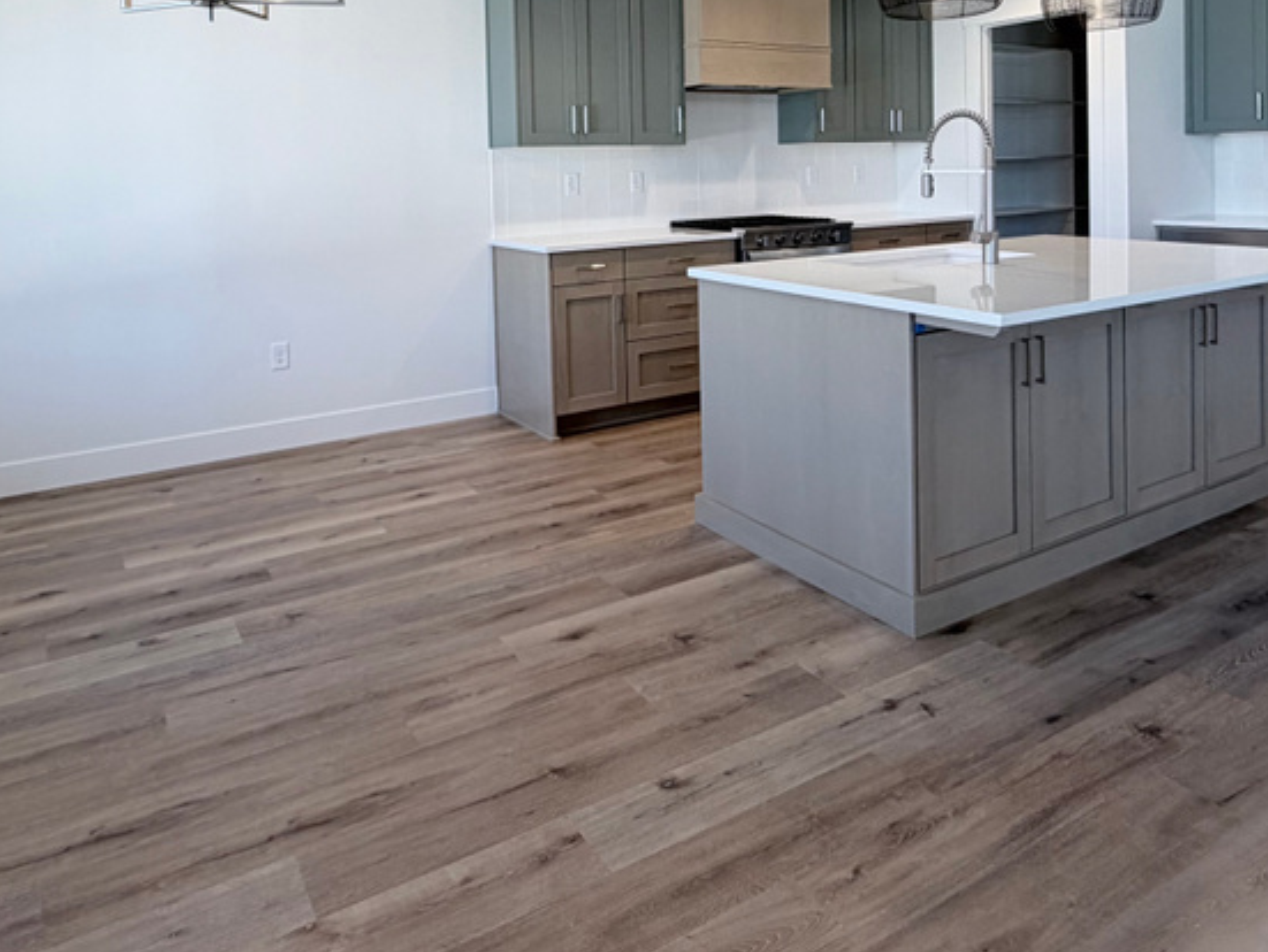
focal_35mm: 26
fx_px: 953
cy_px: 198
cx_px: 640
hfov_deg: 67.3
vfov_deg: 50.1
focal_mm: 2.22
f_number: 2.2
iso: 125
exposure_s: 1/120
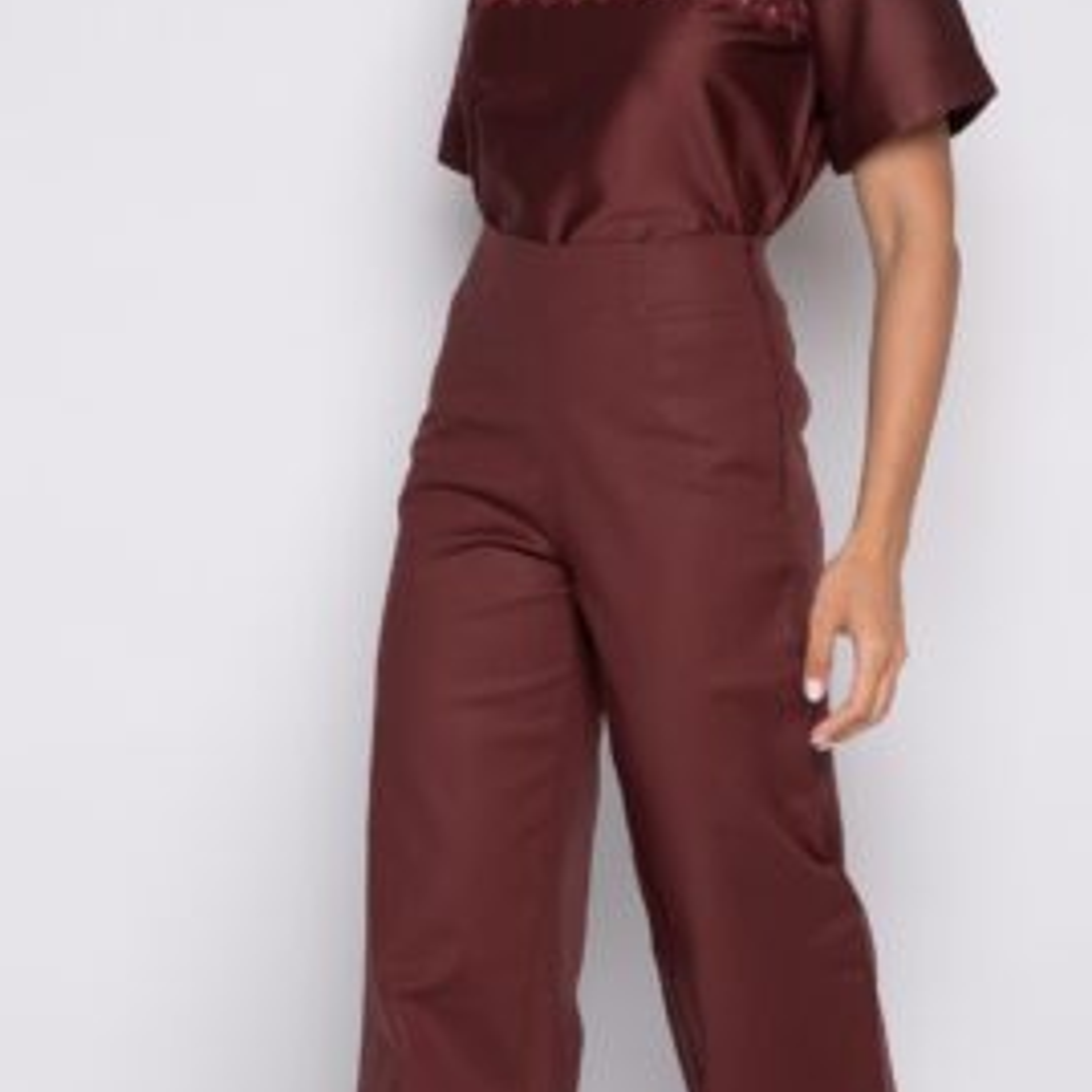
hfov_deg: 18.3
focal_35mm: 95
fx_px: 3391
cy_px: 514
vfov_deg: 18.3
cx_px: 678
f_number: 8
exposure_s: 1/125
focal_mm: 50
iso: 400
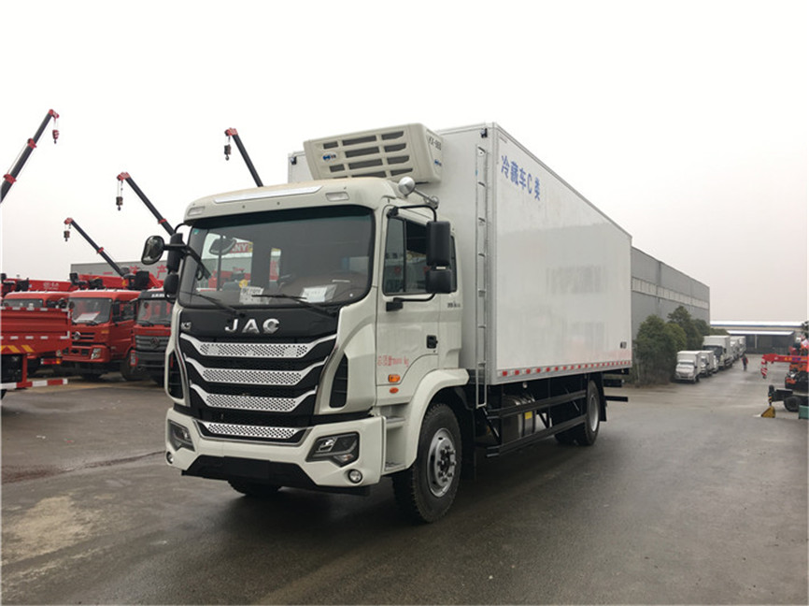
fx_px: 677
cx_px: 404
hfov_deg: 61.7
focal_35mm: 29
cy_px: 303
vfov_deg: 48.2
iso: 25
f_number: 2.2
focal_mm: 4.15
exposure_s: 1/50
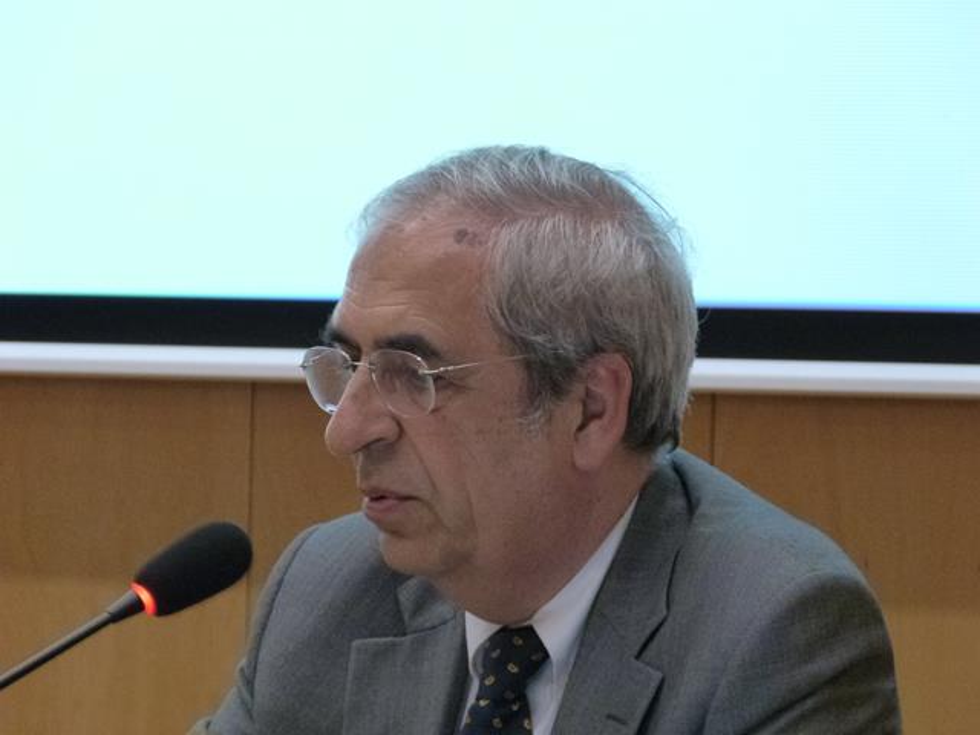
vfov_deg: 5.2
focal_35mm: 284
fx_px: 8040
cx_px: 490
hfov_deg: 7.0
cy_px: 368
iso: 800
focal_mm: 51.1
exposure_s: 1/20
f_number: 4
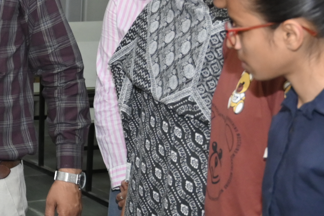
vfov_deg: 10.1
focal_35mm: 135
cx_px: -88
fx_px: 1216
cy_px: 70
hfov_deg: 14.6
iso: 1600
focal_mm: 30.5
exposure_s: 1/160
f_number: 4
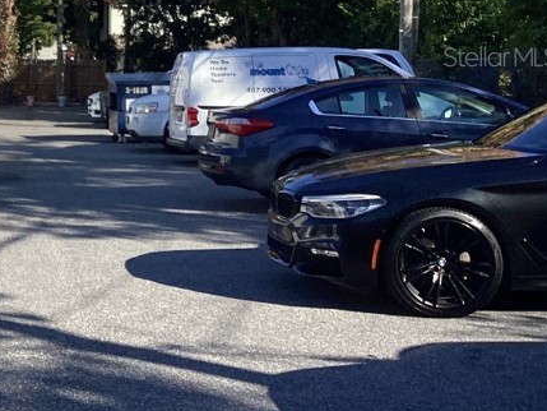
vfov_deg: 19.6
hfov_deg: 24.2
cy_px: 56
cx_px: -89
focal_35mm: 74
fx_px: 1170
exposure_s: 1/1456
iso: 25
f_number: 2.4
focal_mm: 3.3
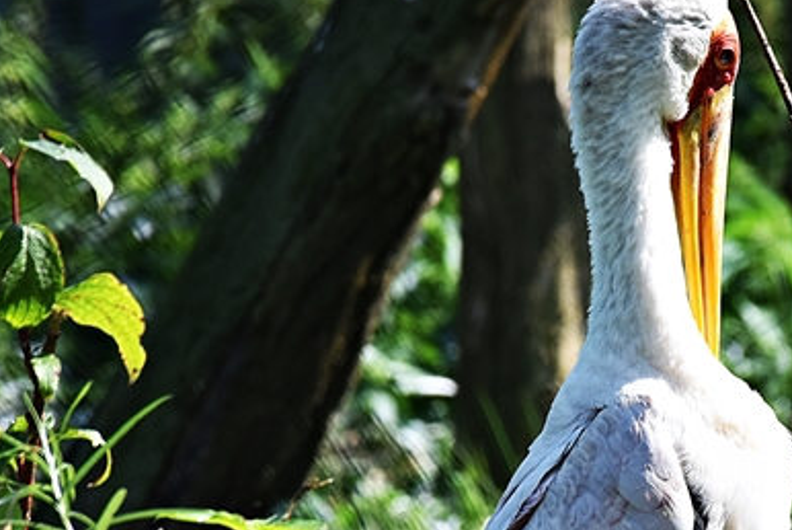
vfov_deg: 2.5
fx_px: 12263
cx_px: 554
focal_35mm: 557
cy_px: 361
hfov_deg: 3.7
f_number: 5.6
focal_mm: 140
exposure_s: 1/500
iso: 400
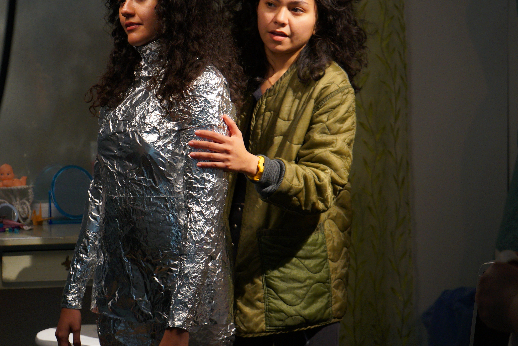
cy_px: 143
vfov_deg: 13.6
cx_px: 164
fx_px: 1454
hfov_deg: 20.1
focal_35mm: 101
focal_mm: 70
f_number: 5.6
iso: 1600
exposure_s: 1/80
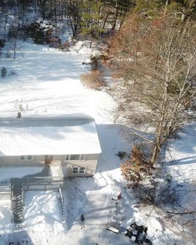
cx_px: 35
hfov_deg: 40.2
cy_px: 122
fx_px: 254
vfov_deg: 51.6
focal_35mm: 35
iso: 400
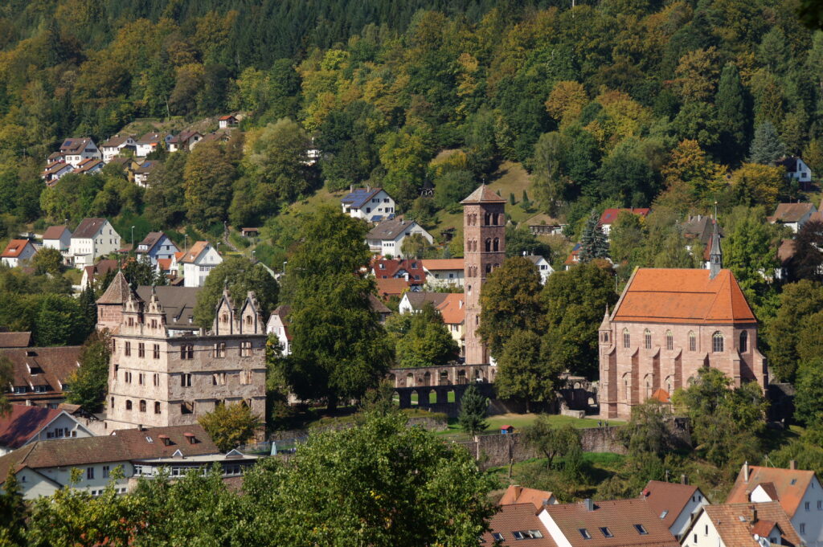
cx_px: 412
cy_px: 274
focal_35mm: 120
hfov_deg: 17.1
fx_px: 2741
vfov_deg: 11.4
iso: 200
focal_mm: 80
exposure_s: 1/400
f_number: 10
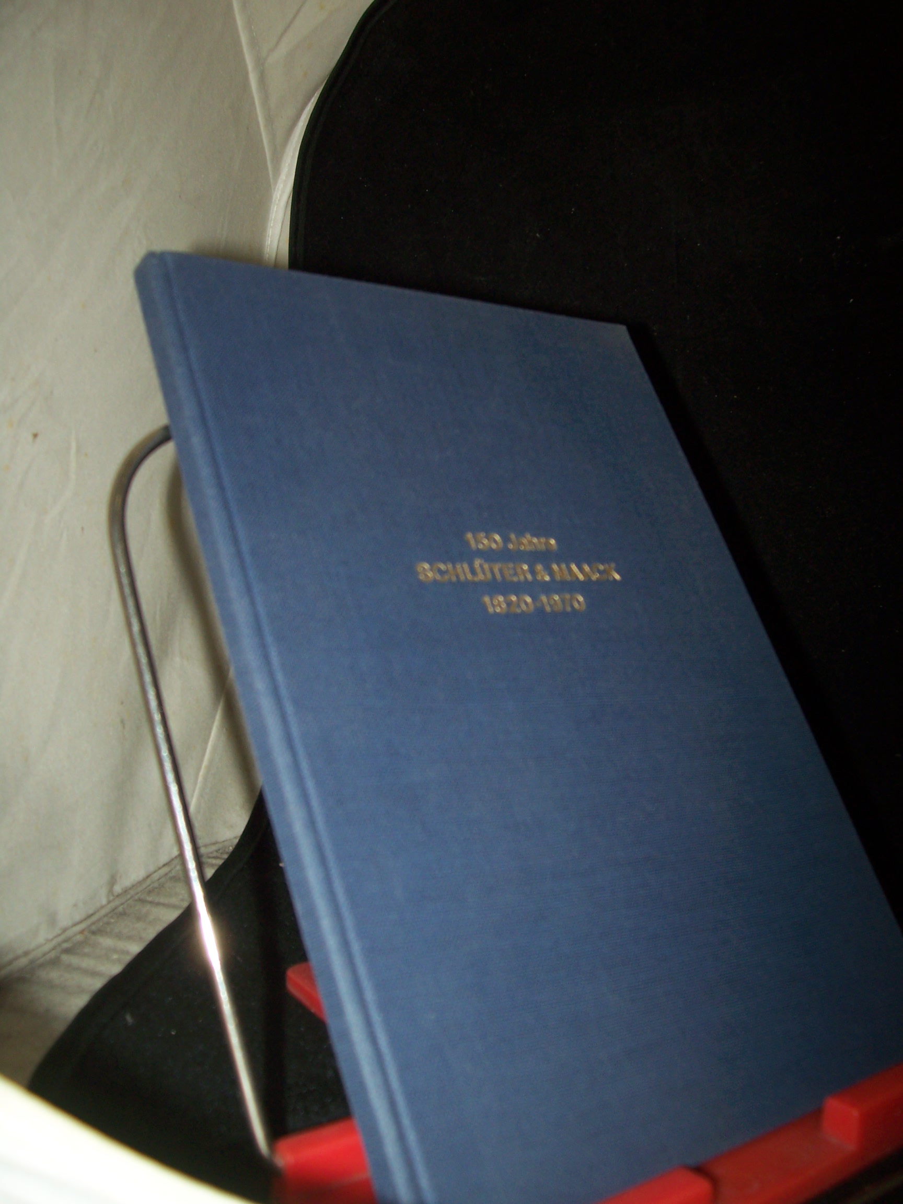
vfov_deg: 54.0
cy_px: 602
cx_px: 452
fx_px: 1183
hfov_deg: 41.8
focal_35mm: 34
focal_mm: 5.6
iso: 80
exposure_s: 1/60
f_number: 2.7
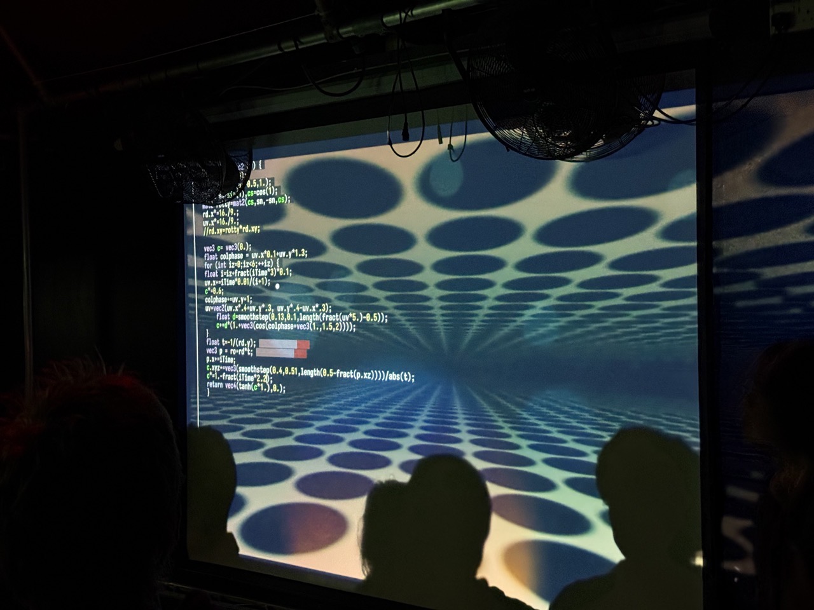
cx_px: 407
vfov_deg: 30.3
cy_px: 305
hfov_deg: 39.7
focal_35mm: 48
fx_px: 1129
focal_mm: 6.76
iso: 500
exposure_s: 1/34
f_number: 1.78
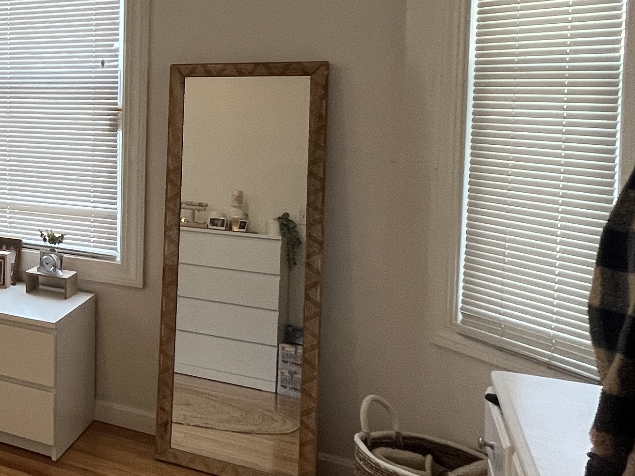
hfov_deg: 32.9
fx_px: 734
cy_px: 121
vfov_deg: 35.2
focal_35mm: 40
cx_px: -215
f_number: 1.8
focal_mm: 1.57
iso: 160
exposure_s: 1/120
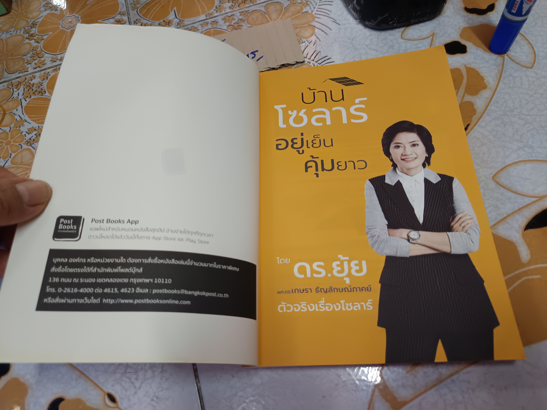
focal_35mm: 24
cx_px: 274
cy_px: 205
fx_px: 379
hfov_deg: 71.6
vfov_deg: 56.8
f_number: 1.7
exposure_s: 1/50
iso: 876
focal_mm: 5.31
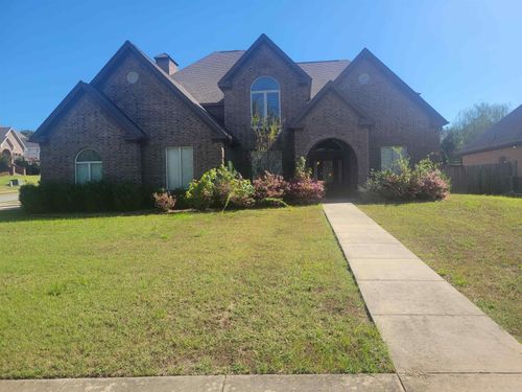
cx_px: 261
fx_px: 392
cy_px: 196
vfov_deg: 53.1
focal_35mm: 26
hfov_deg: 67.3
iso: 40
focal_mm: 5.4
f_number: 1.8
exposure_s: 1/1584
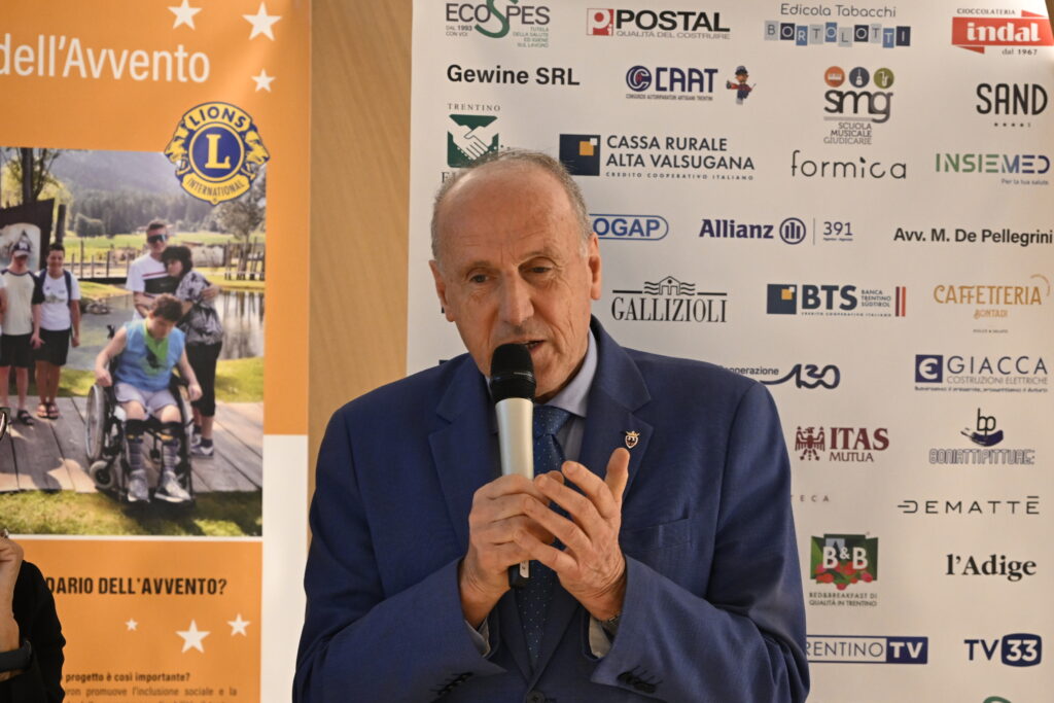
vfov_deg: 7.6
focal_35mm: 180
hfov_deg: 11.4
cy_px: 352
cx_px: 527
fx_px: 5270
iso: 2500
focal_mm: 120
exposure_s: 1/80
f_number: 4
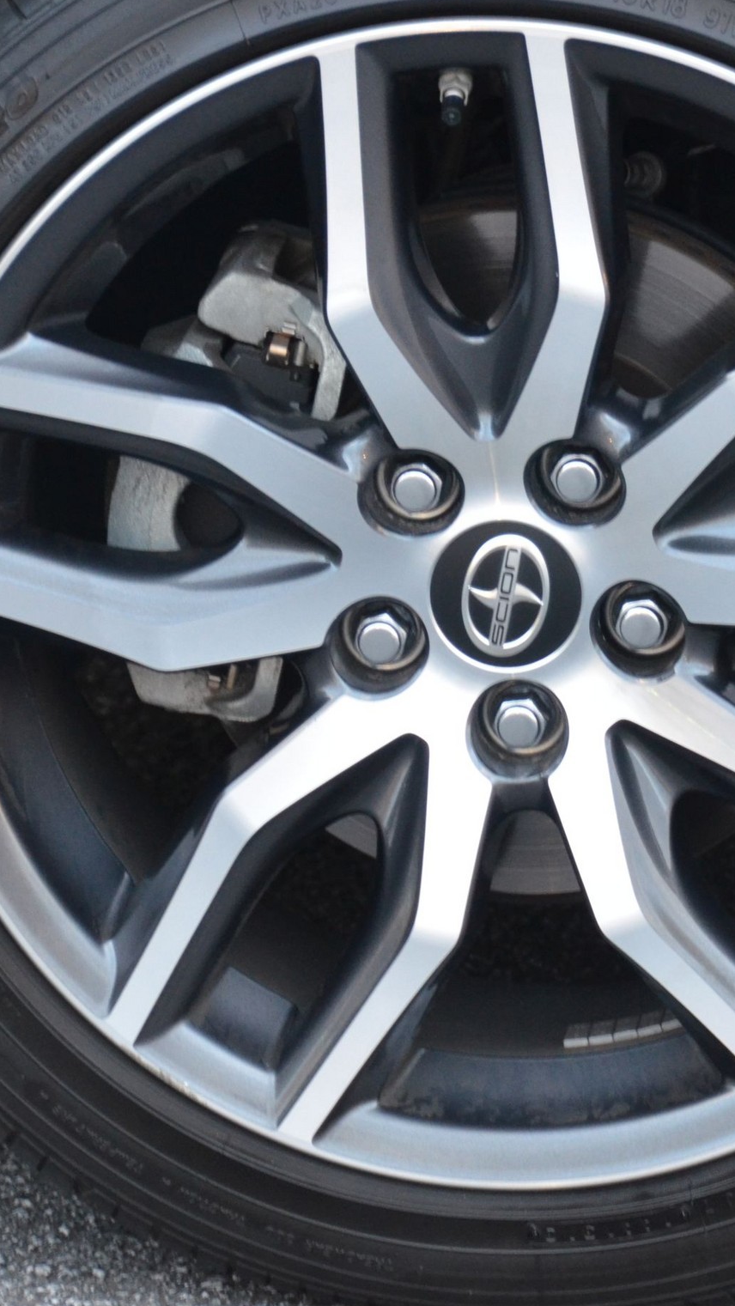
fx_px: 11602
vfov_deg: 6.4
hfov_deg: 3.6
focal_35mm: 335
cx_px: 522
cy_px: 610
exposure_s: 1/60
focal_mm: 130
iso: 1600
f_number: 5.6
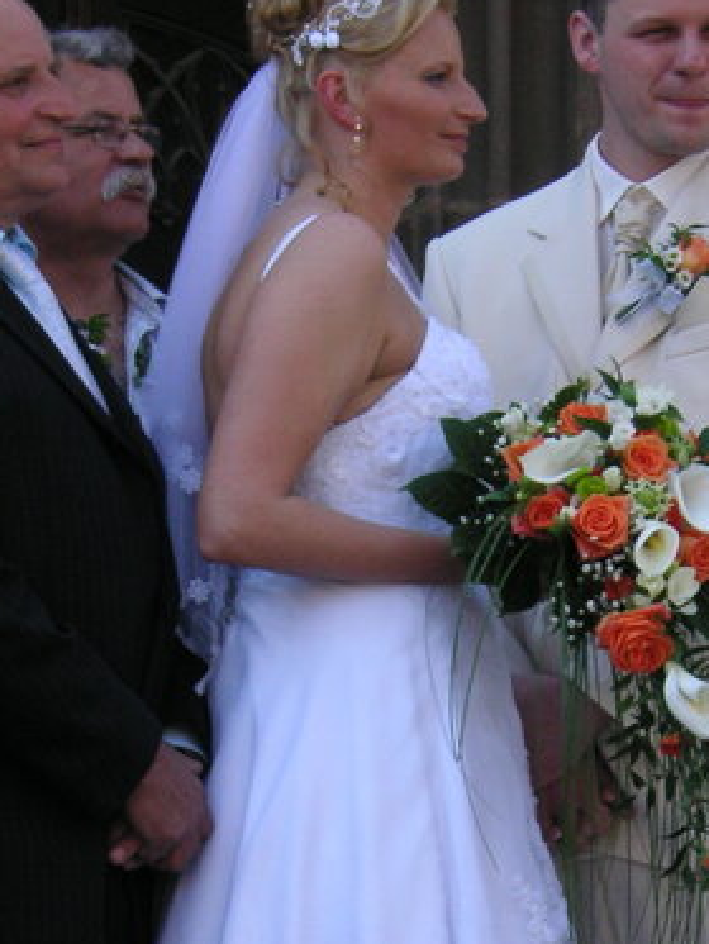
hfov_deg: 7.2
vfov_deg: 9.6
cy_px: 800
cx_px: 517
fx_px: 5622
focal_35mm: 206
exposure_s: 1/125
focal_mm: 15.9
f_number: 4.9
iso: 50
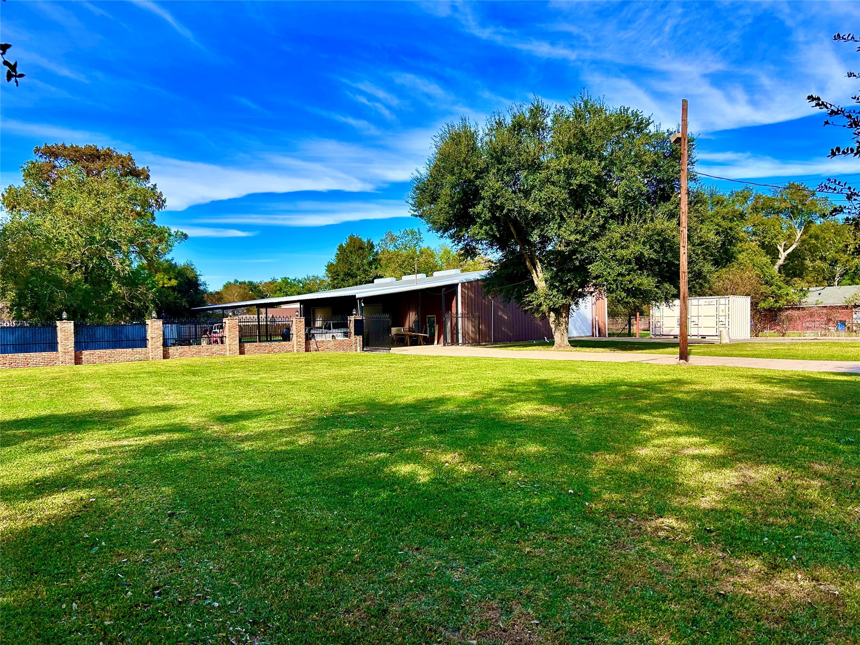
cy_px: 322
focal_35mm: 26
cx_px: 430
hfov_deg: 67.3
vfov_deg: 53.1
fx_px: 646
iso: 50
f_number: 1.5
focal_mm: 5.7
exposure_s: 1/2695
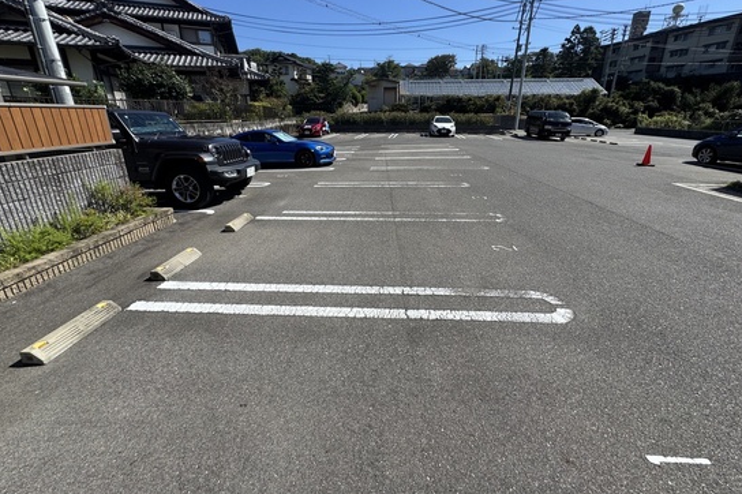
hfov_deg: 100.4
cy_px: 212
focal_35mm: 15
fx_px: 309
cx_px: 381
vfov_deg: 76.8
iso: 50
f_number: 2.2
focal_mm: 2.22
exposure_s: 1/2415
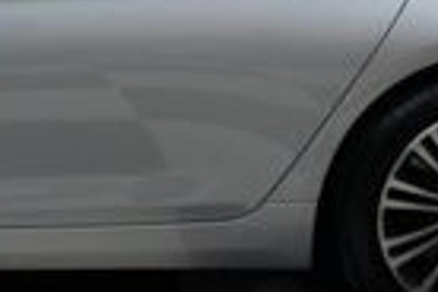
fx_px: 1521
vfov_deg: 10.6
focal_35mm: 125
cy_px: -159
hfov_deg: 15.8
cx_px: -89
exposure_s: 1/80
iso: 400
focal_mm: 18
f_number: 4
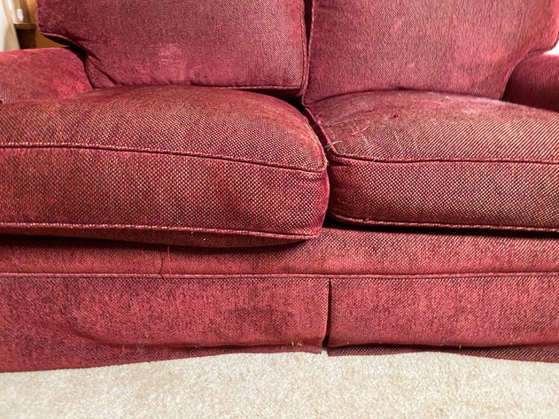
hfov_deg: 67.3
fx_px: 420
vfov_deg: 53.0
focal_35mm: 26
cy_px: 210
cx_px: 280
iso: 500
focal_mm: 4.25
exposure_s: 1/30
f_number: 1.8
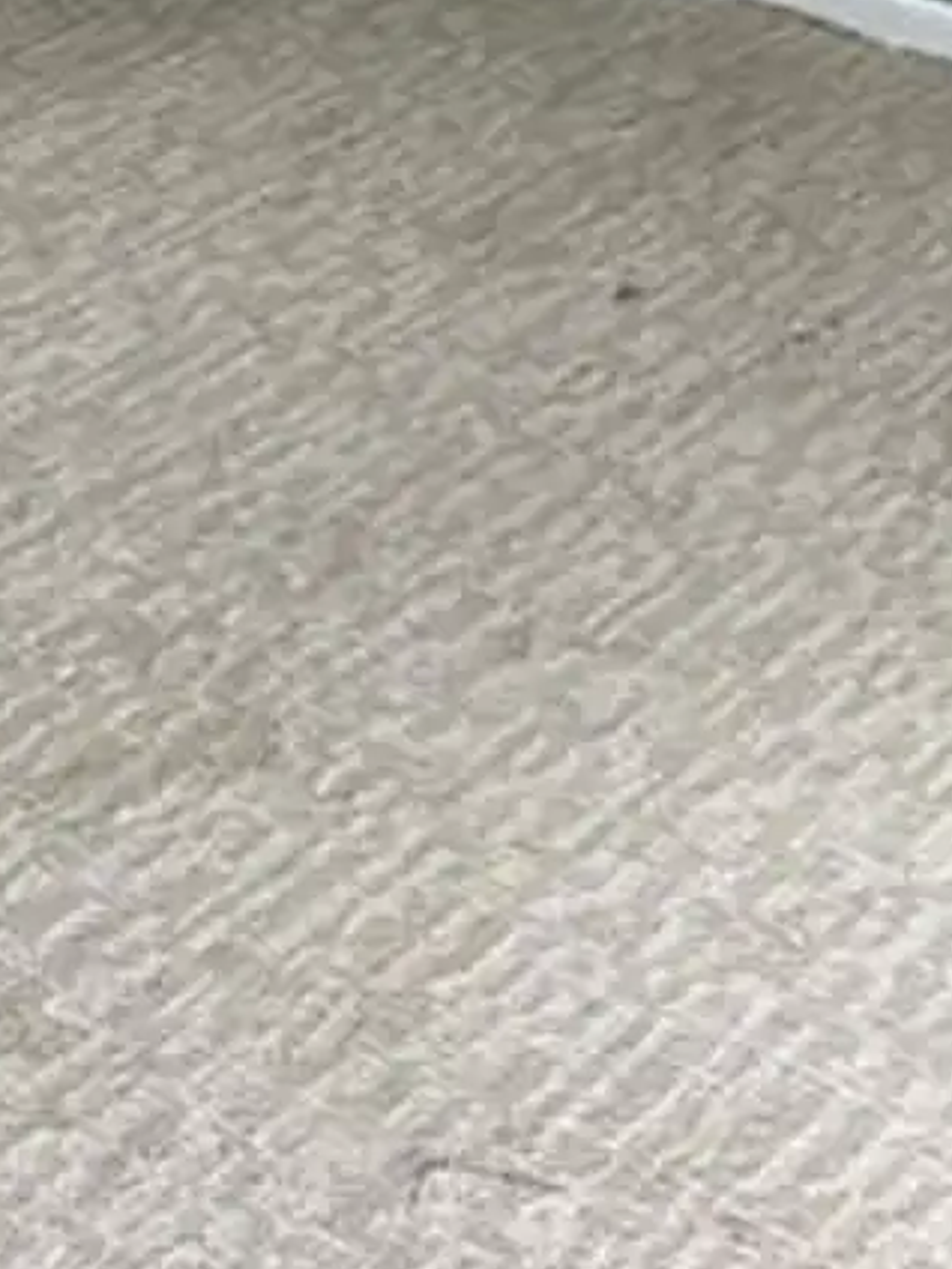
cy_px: -599
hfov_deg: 14.7
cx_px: -138
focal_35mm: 98
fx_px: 3594
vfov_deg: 18.0
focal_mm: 5.96
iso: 640
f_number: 1.6
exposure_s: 1/40
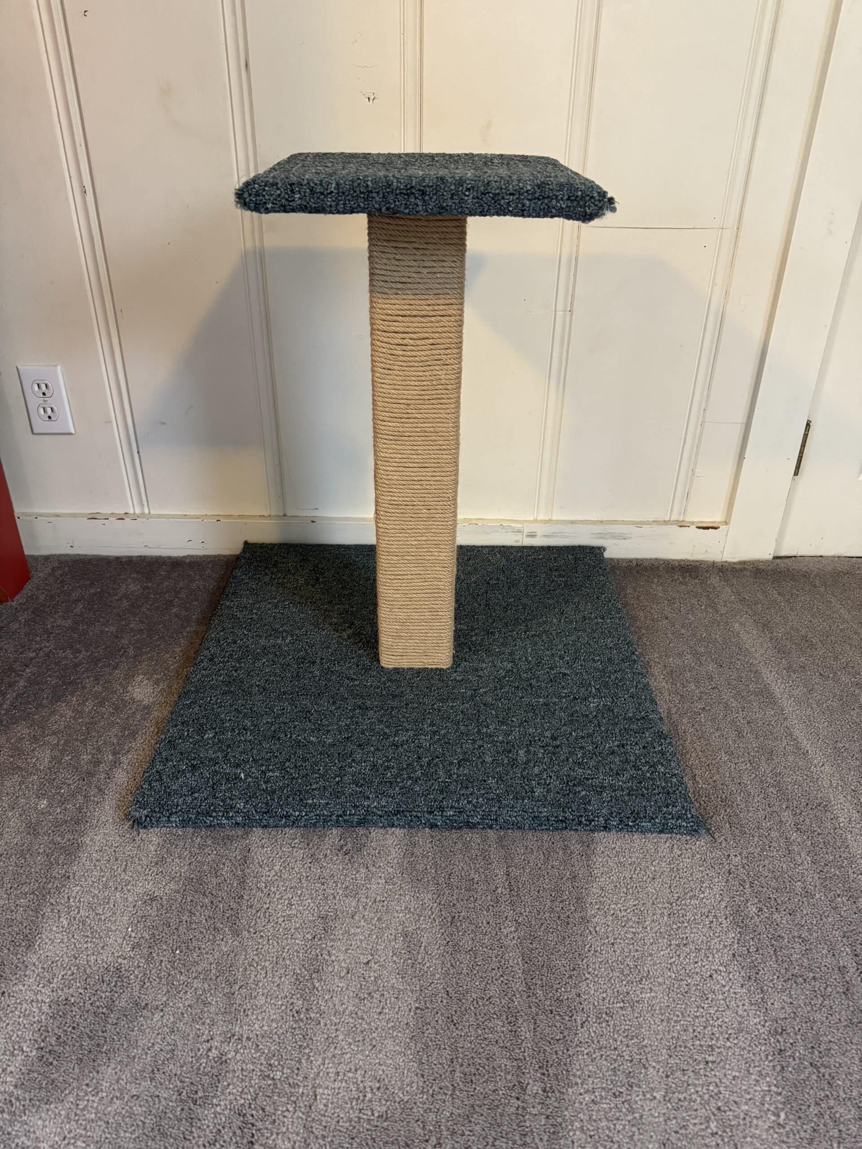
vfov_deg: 71.6
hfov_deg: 56.8
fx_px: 797
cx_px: 431
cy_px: 574
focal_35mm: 24
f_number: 1.78
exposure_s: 1/60
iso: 640
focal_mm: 6.76
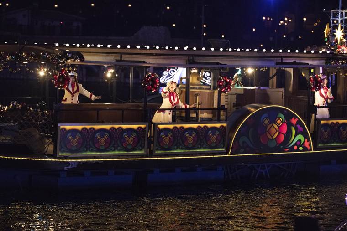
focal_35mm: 110
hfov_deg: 18.6
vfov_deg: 12.5
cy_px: 116
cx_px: 174
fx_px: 1060
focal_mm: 110
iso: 6400
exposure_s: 1/500
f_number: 4
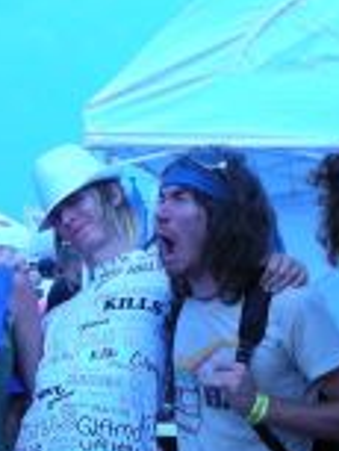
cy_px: 348
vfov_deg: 22.0
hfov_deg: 16.8
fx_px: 1147
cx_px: 118
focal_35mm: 88
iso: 50
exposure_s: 1/78.5
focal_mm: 5.8
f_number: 2.8
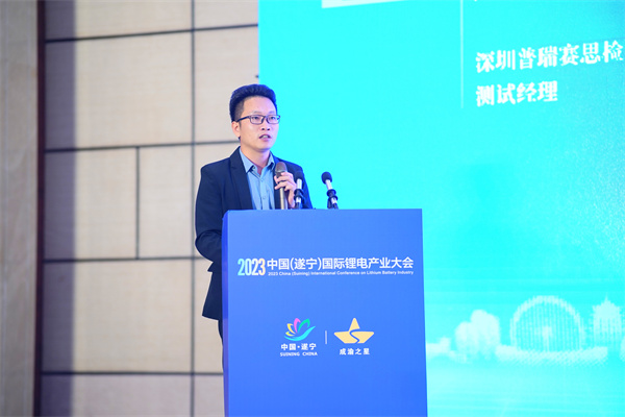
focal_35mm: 85
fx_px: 1476
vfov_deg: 16.1
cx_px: 312
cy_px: 208
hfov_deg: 23.9
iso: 250
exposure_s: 1/160
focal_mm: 85
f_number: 1.8
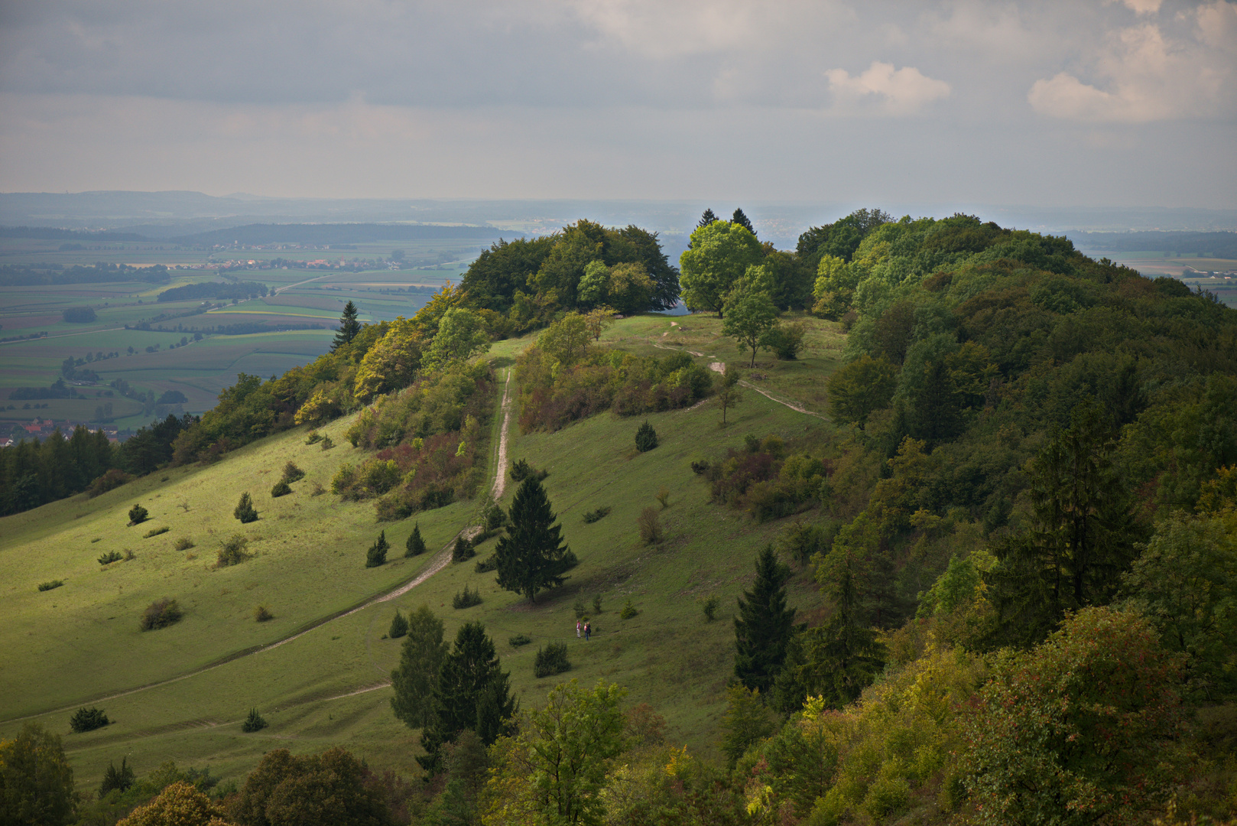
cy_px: 413
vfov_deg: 13.1
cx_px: 618
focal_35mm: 105
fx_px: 3609
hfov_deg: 19.4
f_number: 4
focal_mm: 105
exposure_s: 1/2500
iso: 400
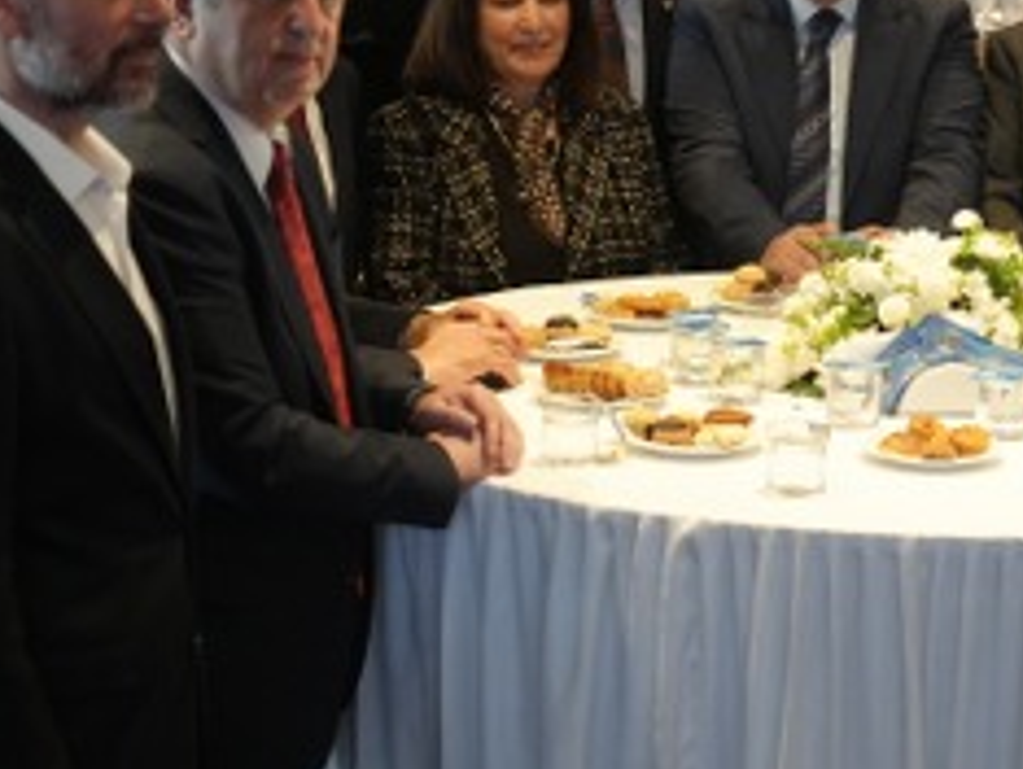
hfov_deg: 15.4
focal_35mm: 126
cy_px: 343
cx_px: 962
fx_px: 3727
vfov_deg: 11.8
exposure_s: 1/160
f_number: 4
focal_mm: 48
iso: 2500
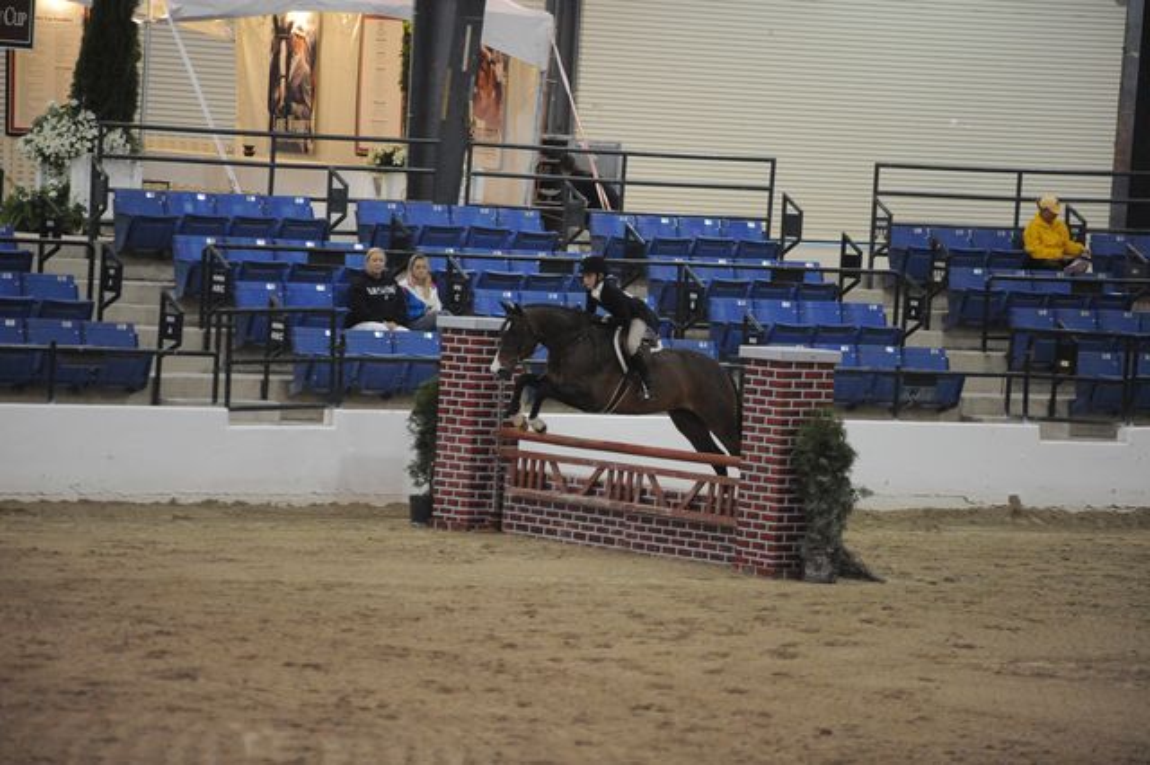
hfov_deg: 10.3
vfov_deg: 6.9
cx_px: 575
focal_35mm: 200
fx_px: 6385
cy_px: 382
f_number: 2.8
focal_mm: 200
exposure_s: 1/400
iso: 6400
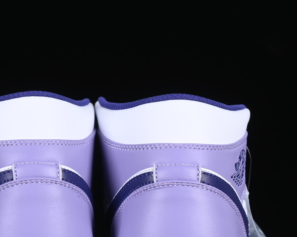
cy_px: 167
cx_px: 104
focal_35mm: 166
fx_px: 1459
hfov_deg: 11.6
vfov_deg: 9.3
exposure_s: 1/80
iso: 160
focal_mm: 50
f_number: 7.1
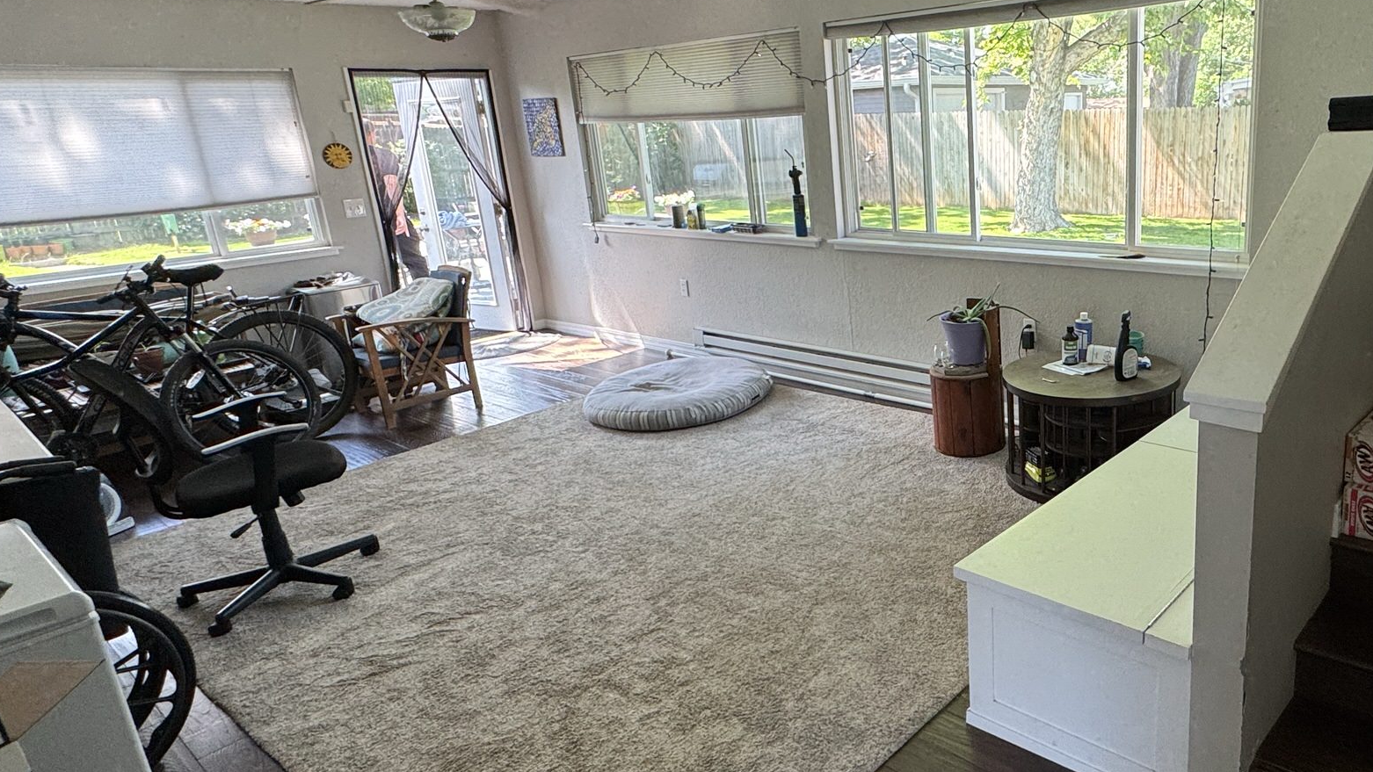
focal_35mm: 25
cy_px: 366
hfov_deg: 71.0
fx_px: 910
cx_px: 959
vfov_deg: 46.0
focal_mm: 2.22
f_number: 2.2
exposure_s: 1/99
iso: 100
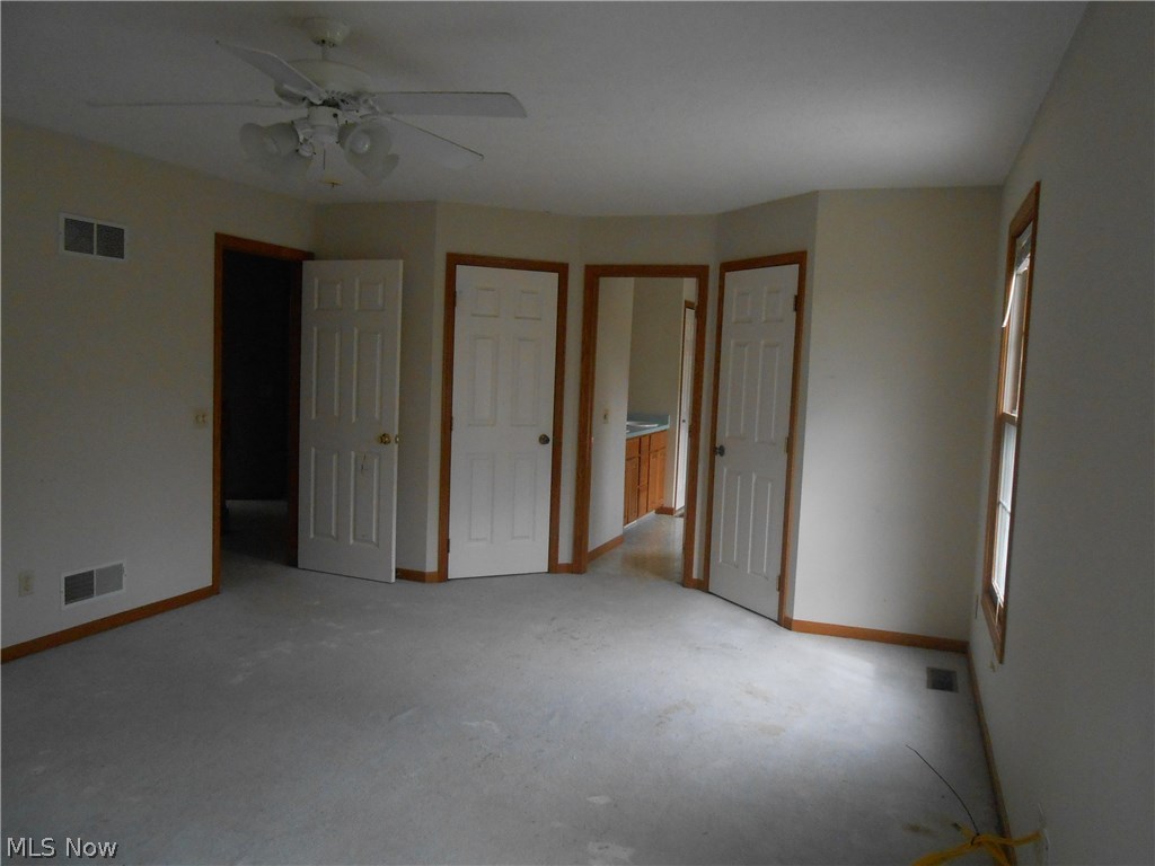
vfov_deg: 53.1
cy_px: 433
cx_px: 578
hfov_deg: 67.3
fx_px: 868
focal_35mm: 26
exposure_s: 1/200
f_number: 3.5
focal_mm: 4.6
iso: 400
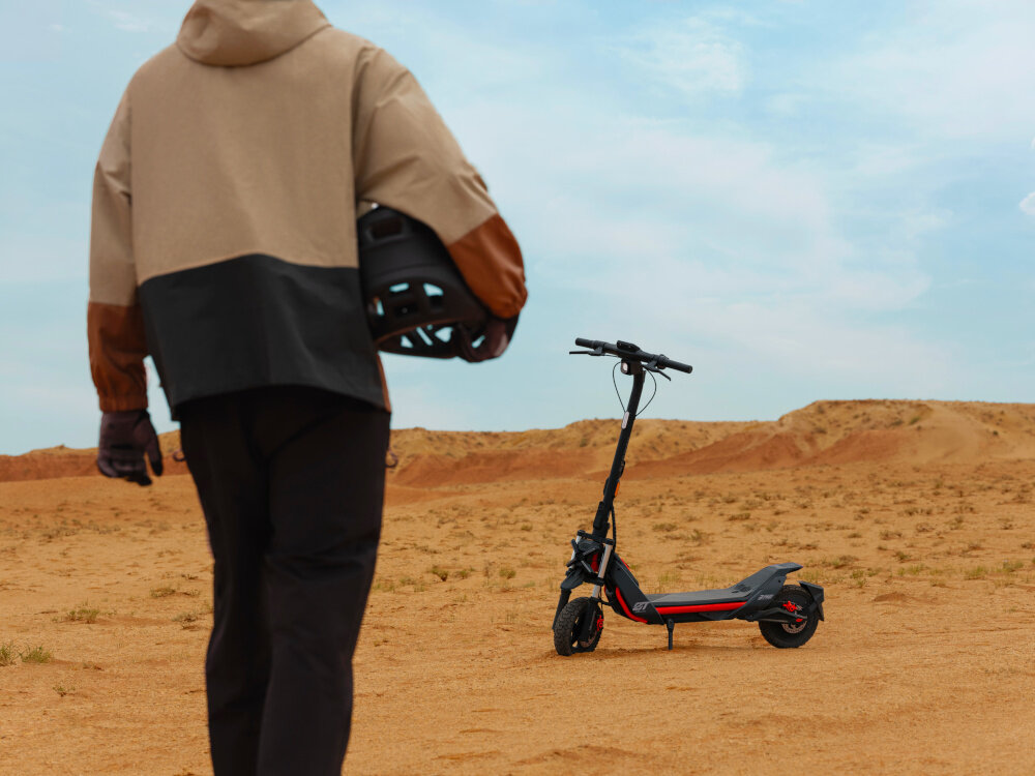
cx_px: 518
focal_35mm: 87
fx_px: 2601
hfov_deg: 22.5
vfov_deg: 17.0
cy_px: 388
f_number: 8
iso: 200
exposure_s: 1/320
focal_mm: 110
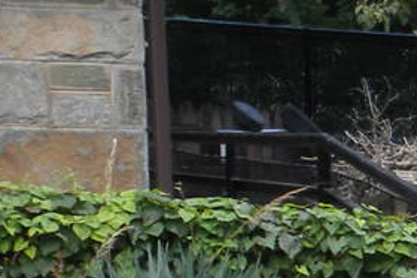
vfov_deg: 6.1
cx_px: 932
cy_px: 535
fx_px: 2550
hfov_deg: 8.7
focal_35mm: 220
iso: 64
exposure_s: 1/108
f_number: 3.5
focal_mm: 6.6
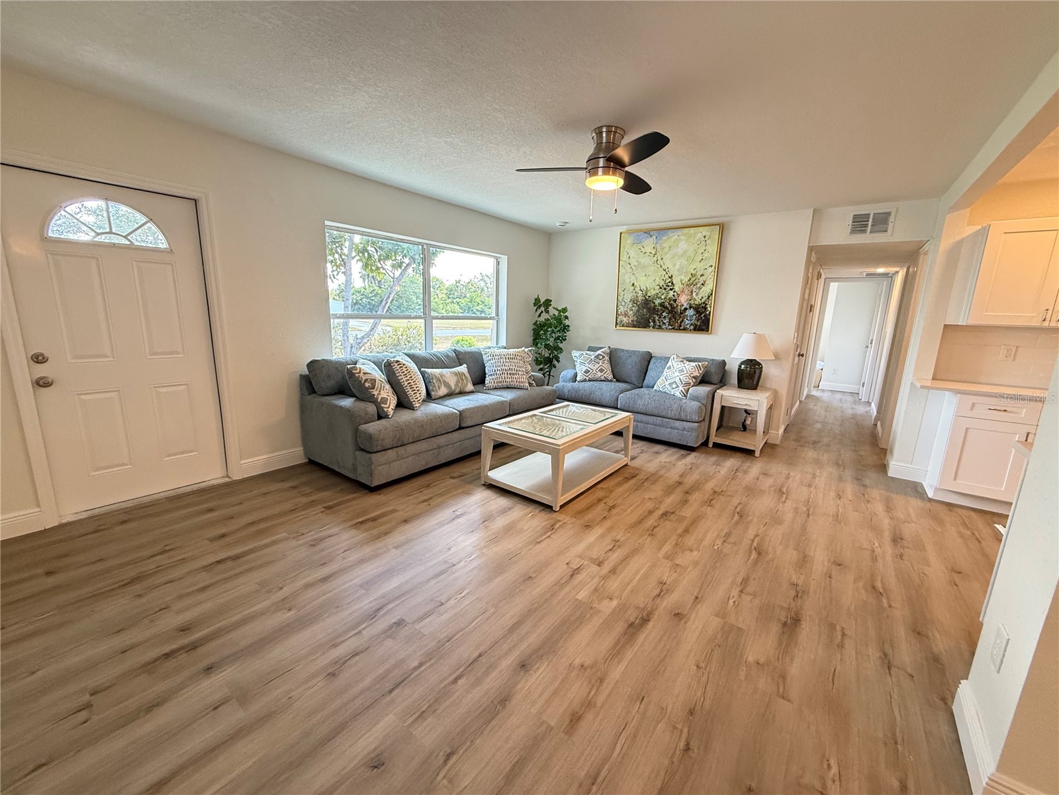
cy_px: 398
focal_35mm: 14
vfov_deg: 85.7
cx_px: 530
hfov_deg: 102.1
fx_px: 428
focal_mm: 2.22
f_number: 2.2
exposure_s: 1/120
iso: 320
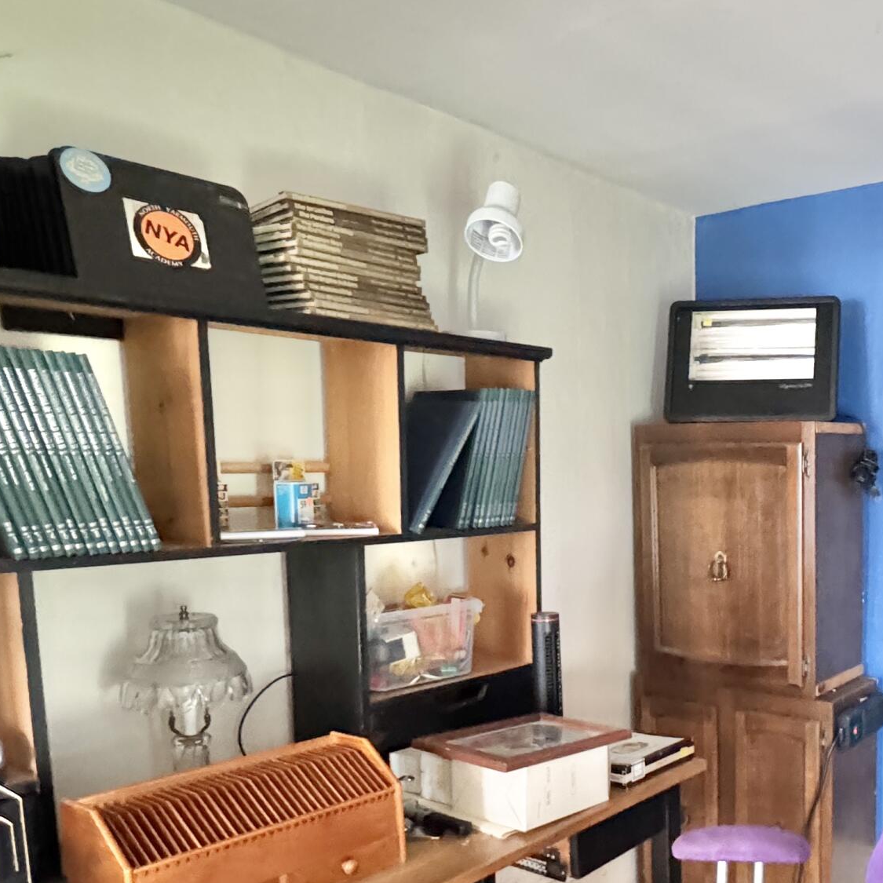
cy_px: 580
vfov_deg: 49.0
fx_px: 952
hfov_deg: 45.2
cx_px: 791
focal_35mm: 33
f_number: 2.2
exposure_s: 1/40
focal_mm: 2.22
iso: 1250
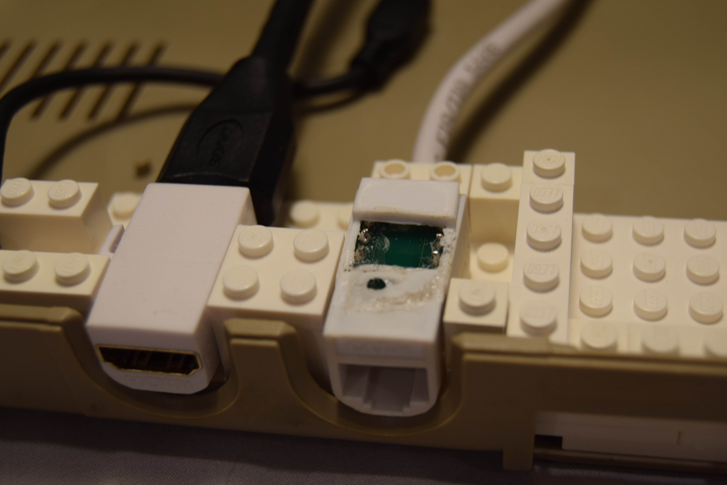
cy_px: 246
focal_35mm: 54
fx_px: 1082
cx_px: 376
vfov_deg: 25.3
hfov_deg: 37.1
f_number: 4.2
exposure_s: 1/80
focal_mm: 31
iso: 400
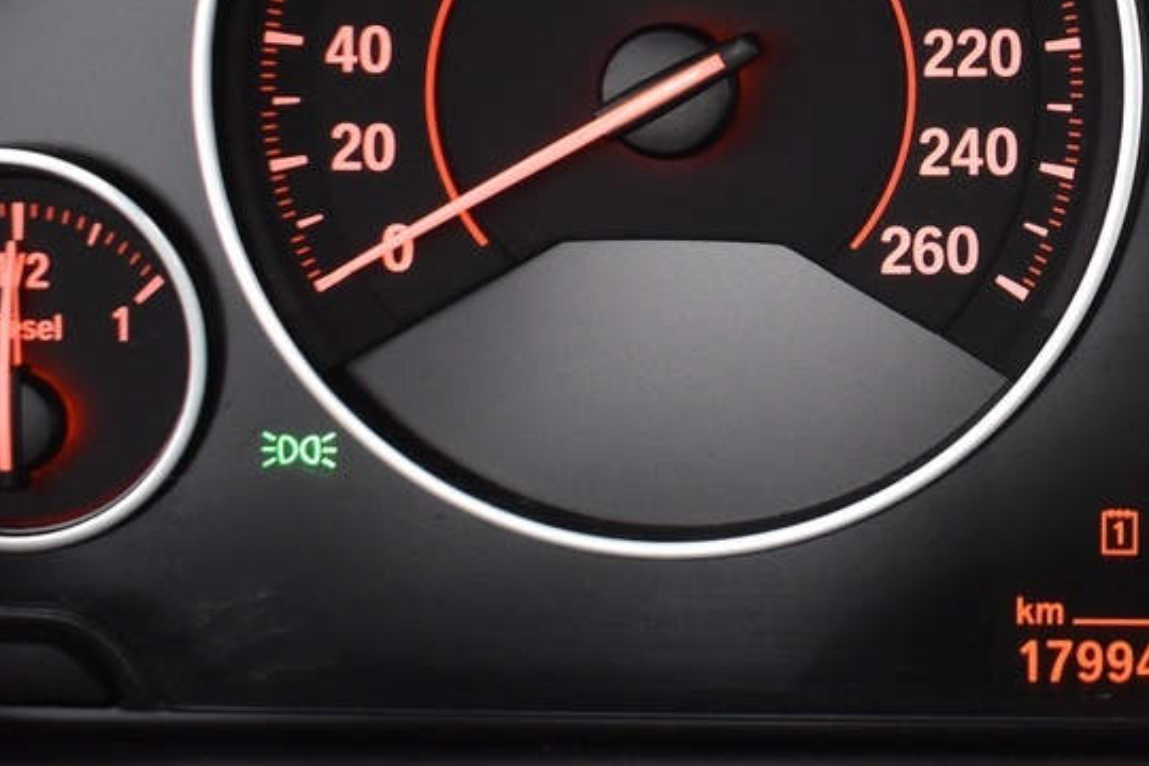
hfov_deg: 23.6
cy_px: 130
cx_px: 1240
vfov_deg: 16.7
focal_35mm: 81
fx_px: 2585
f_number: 3.5
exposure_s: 1/30
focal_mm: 18
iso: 1400
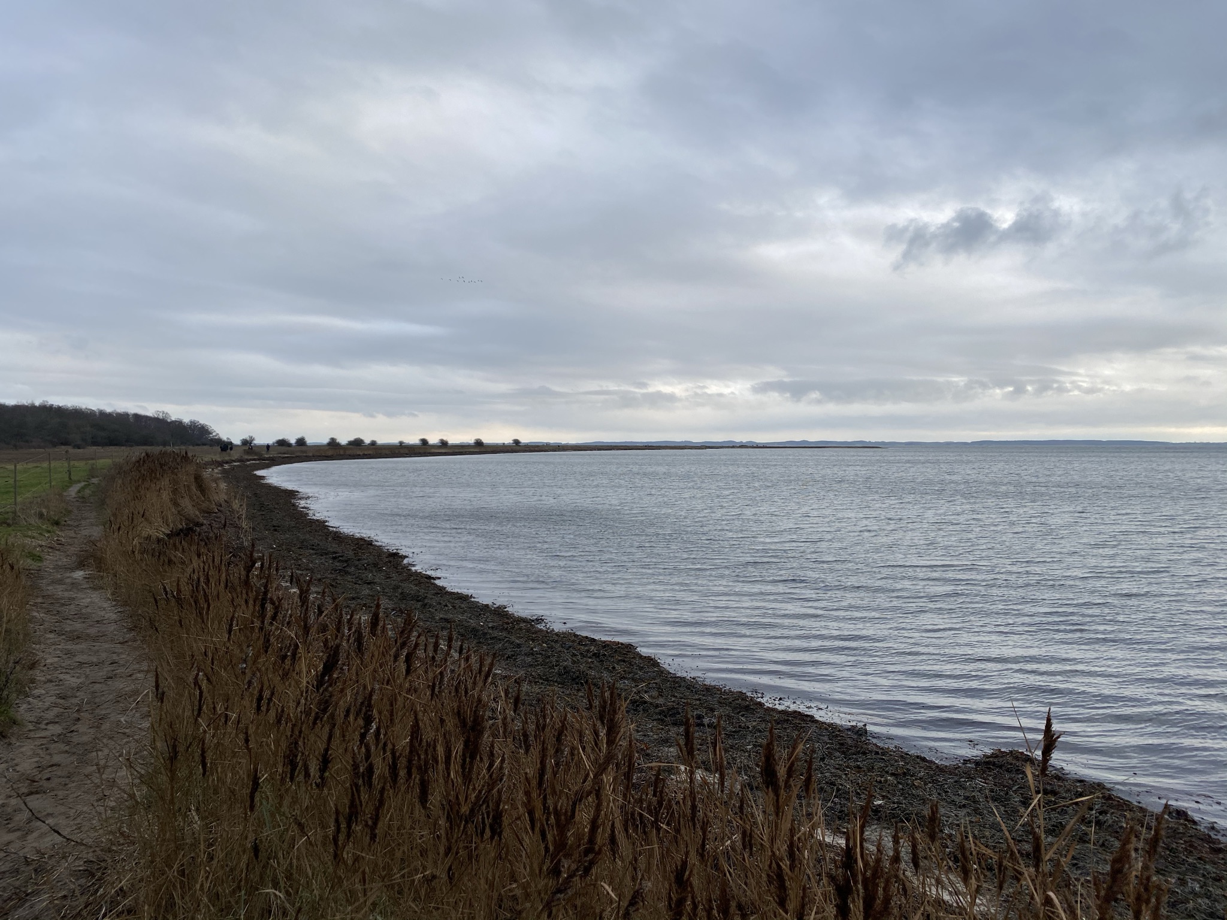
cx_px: 614
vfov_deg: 53.1
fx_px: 922
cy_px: 460
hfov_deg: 67.3
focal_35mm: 26
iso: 32
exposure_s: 1/471
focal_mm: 4.25
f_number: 1.8
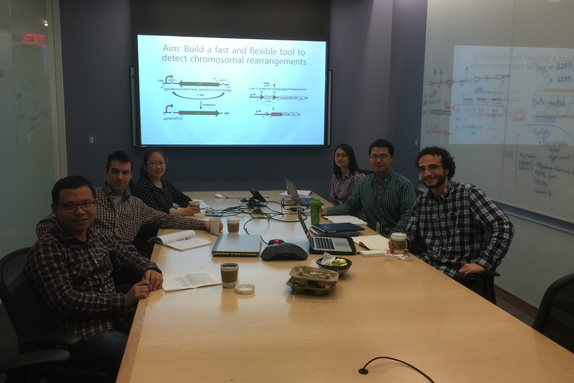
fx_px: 494
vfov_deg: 42.3
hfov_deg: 60.3
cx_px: 279
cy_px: 187
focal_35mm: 31
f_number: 2.2
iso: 40
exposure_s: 1/30
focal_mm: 4.15
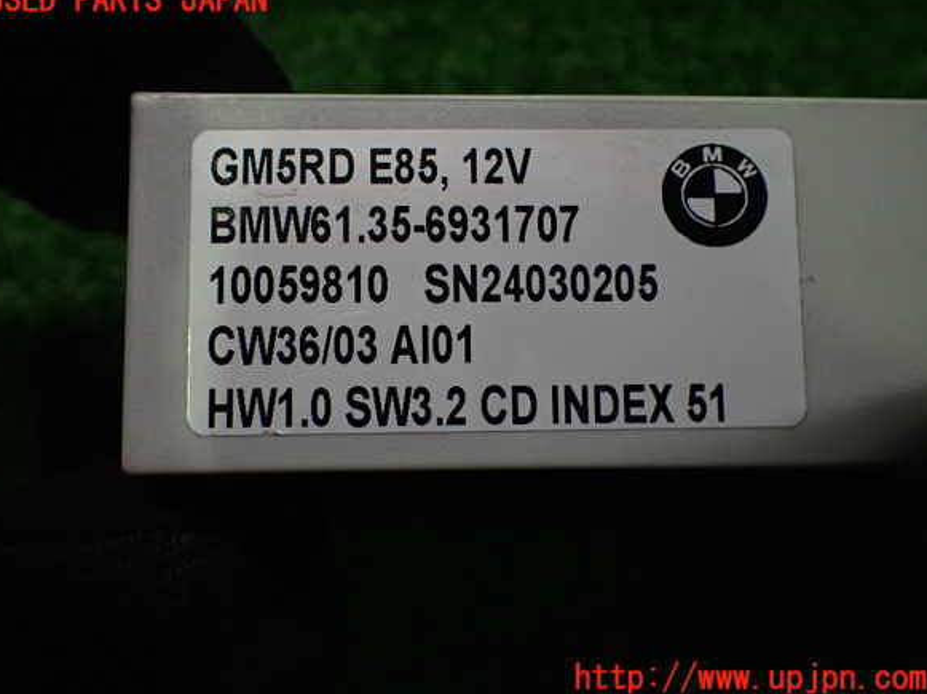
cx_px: 456
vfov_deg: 45.4
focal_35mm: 31
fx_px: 830
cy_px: 340
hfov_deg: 58.4
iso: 320
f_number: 2.3
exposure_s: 1/125
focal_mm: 5.4
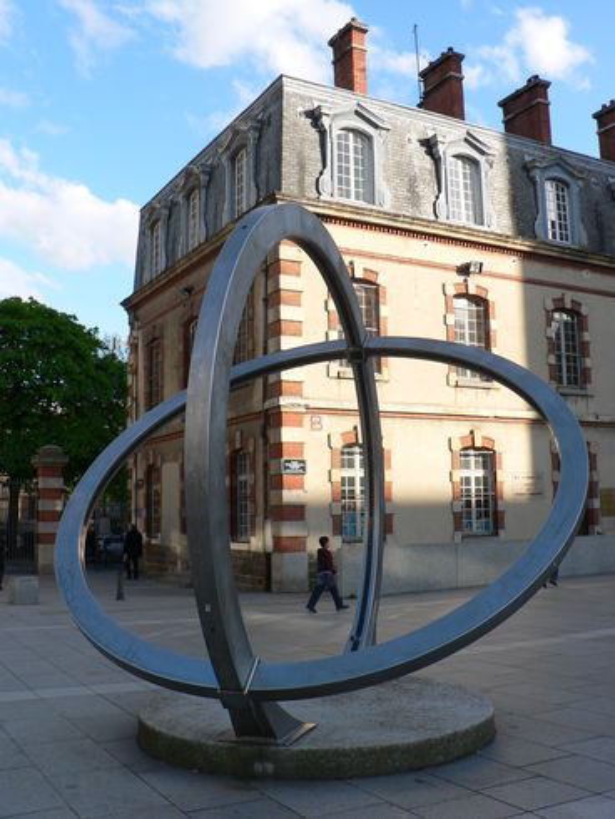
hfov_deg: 40.7
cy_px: 410
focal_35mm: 35
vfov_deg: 52.6
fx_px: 828
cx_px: 308
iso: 64
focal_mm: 6
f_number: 4
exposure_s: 1/200
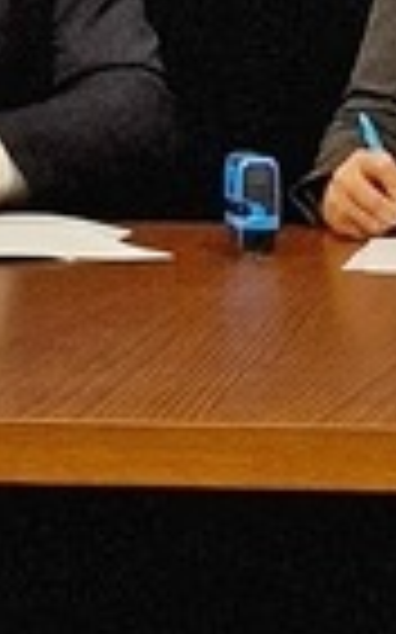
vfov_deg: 10.8
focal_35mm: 185
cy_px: -416
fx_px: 3198
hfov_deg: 7.1
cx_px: 171
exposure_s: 1/50
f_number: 1.8
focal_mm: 5.54
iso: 200
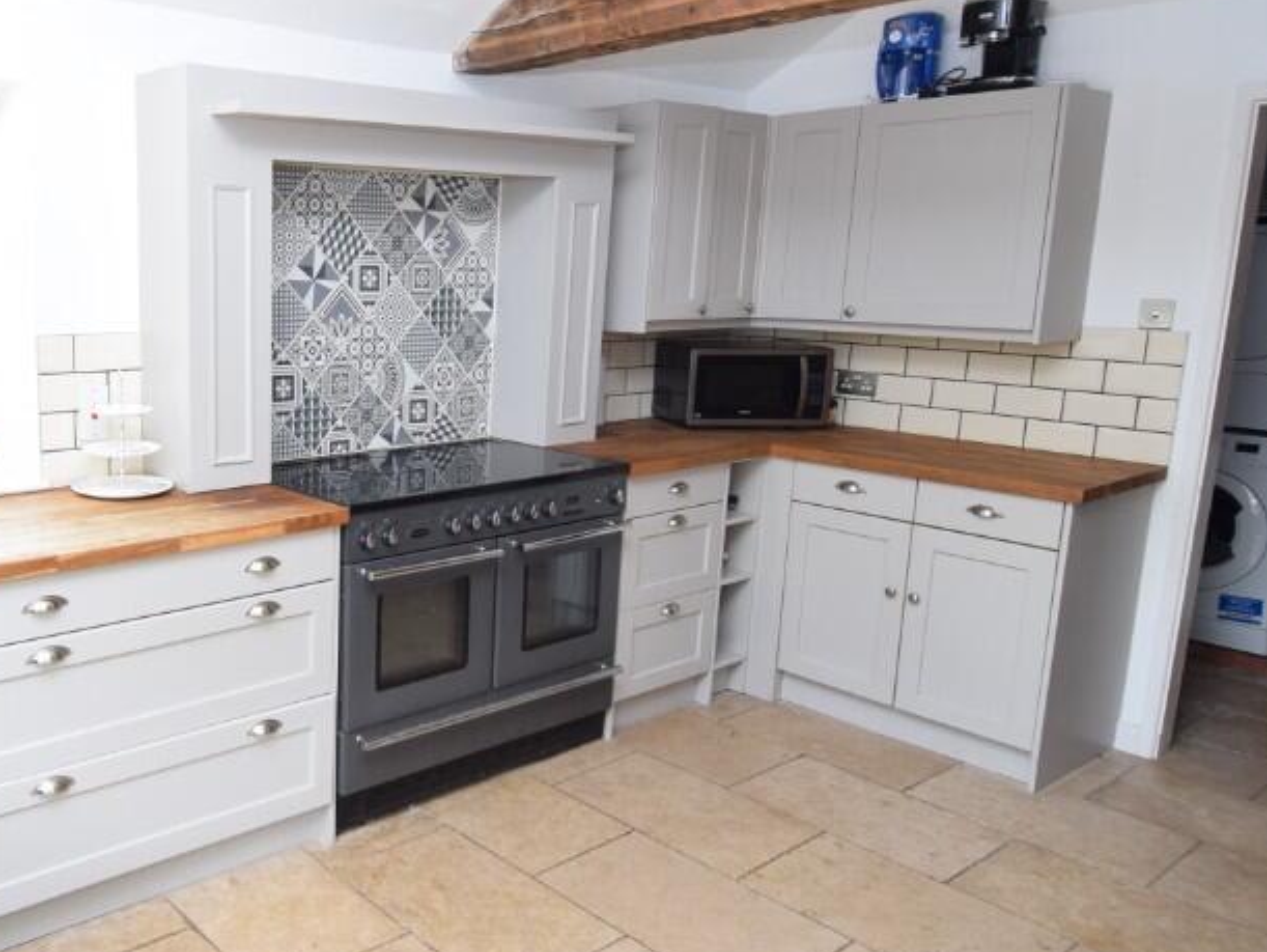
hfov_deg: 57.4
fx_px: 1062
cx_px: 270
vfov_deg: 48.3
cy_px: 465
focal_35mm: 29
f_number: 5
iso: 400
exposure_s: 1/100
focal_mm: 12
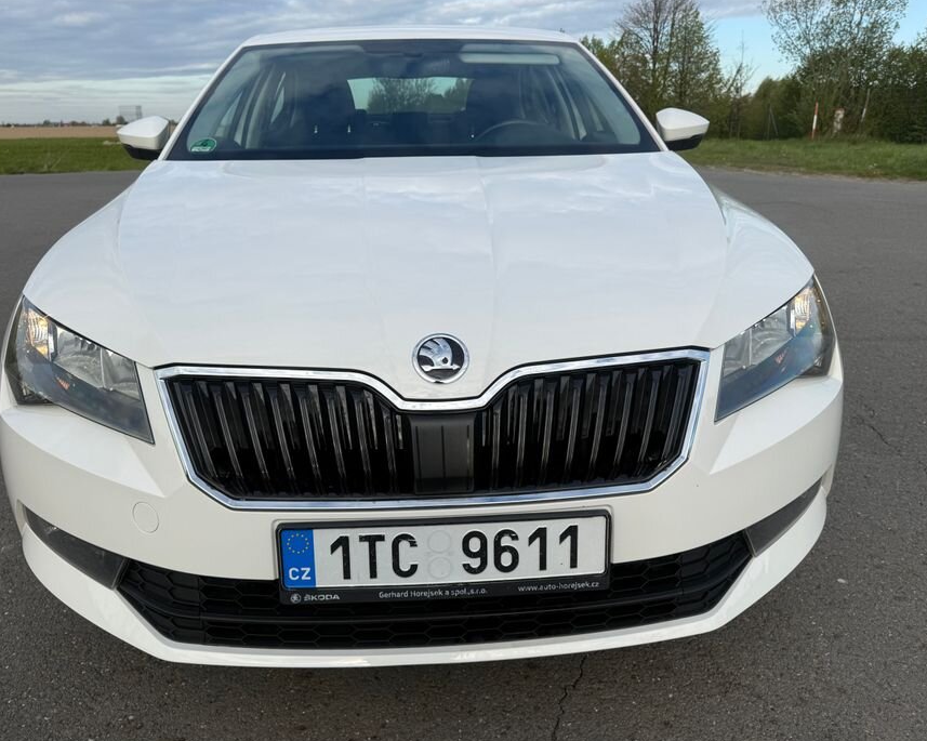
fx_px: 768
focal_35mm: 28
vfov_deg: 51.4
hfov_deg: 62.2
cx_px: 450
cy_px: 340
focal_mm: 6.76
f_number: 1.78
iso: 80
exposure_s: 1/2299
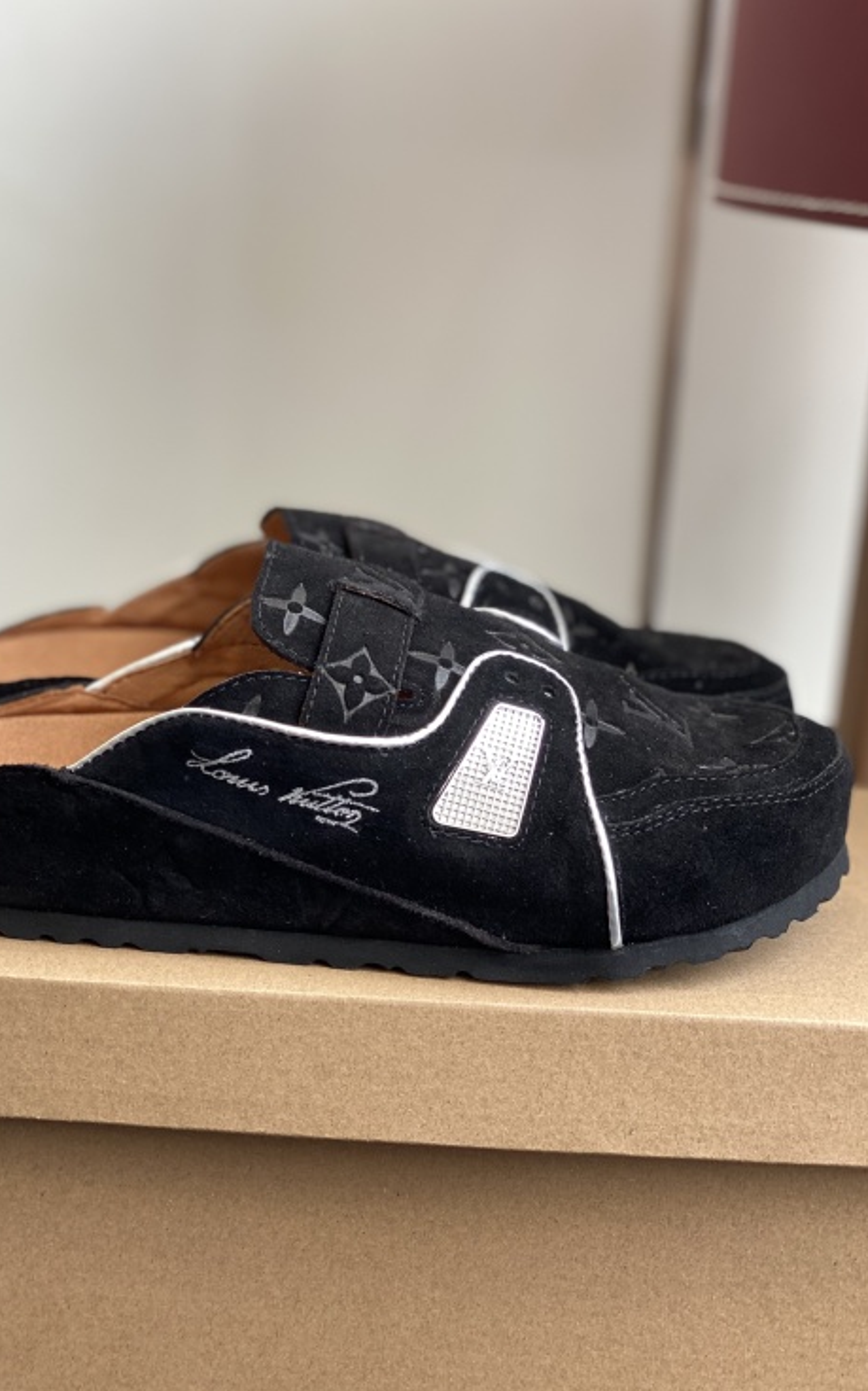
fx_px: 2272
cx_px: 350
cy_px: 742
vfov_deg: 34.0
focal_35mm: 60
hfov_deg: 21.6
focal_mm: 6
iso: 50
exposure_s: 1/122
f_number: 2
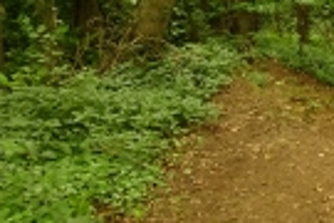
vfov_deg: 15.7
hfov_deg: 22.8
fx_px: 770
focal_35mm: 83
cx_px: 386
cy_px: -64
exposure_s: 1/30
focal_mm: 4.1
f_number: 3.5
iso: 160
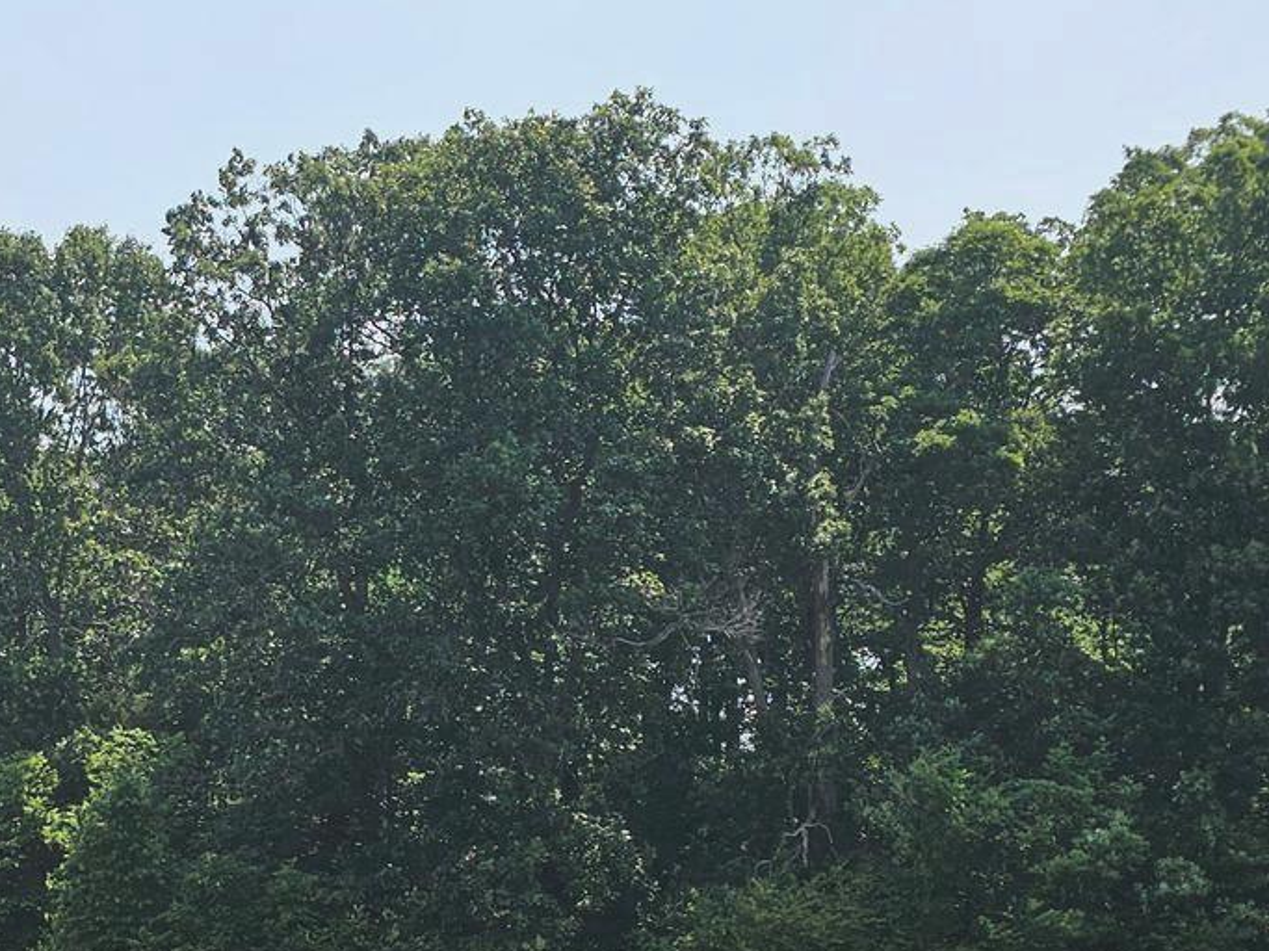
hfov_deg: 26.7
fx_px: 2529
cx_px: 22
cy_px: 932
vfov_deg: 20.7
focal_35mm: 69
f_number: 1.7
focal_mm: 6.3
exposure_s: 1/1497
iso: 10
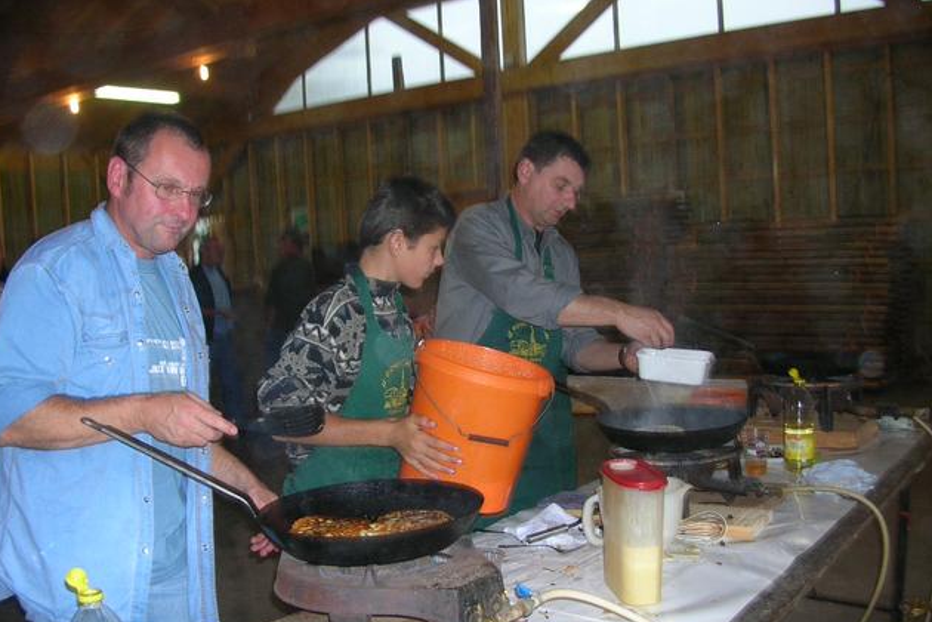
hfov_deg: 51.9
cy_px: 352
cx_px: 462
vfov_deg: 35.9
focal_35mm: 37
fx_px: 958
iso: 93
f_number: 2.8
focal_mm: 5.8
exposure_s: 1/60.1
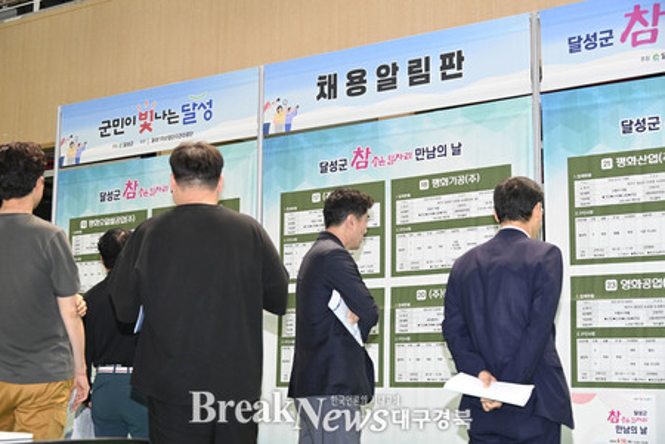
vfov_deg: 24.6
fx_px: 1016
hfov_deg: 36.2
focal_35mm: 55
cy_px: 222
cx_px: 332
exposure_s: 1/200
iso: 3200
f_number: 5
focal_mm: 55
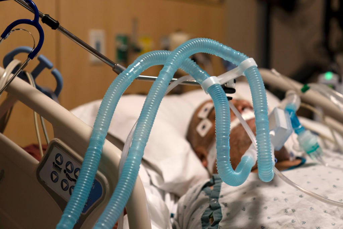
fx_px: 667
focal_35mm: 70
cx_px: 172
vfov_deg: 19.5
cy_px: 114
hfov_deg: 28.8
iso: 2000
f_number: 2.8
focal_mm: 70
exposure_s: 1/1000
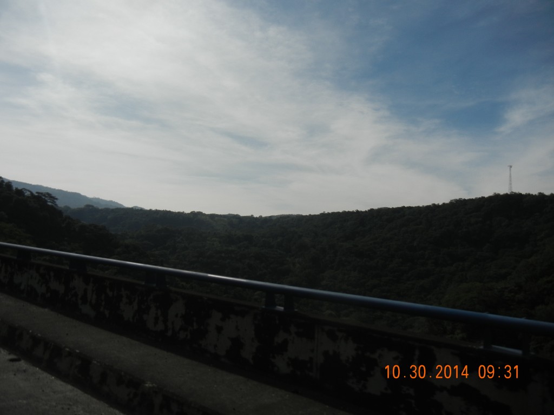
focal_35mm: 30
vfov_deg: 46.8
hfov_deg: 60.0
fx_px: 480
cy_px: 208
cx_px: 277
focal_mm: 5.4
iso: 160
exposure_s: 1/1121
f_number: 7
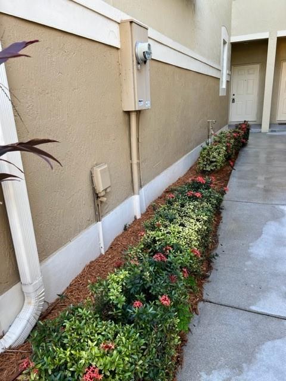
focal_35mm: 26
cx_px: 143
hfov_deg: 53.1
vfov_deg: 67.3
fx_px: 286
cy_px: 190
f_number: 1.5
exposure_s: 1/121
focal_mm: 5.7
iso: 50
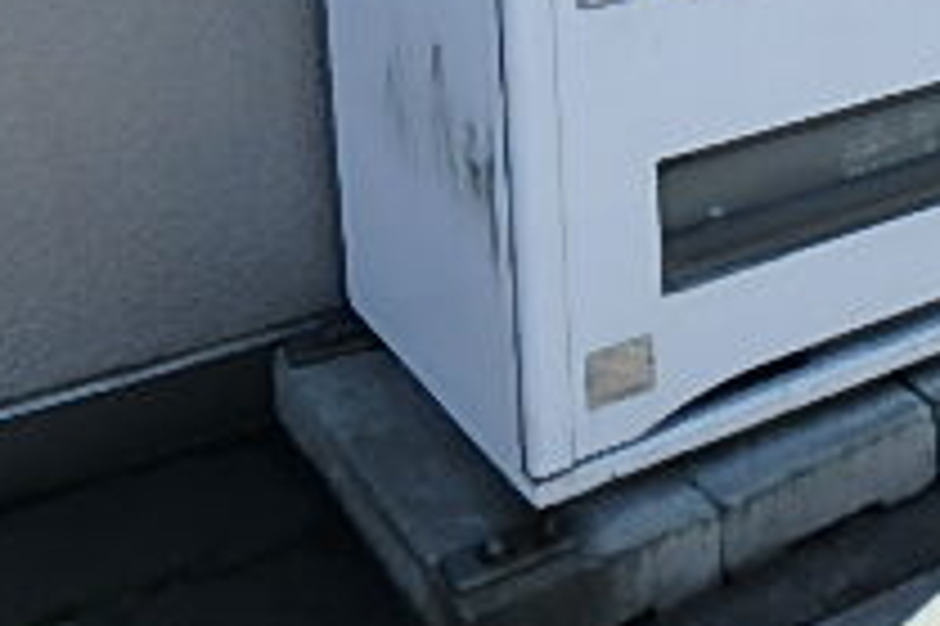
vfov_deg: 18.7
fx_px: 1748
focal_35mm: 67
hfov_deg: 28.7
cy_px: -207
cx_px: 877
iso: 125
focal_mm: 3.7
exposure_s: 1/500
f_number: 3.5
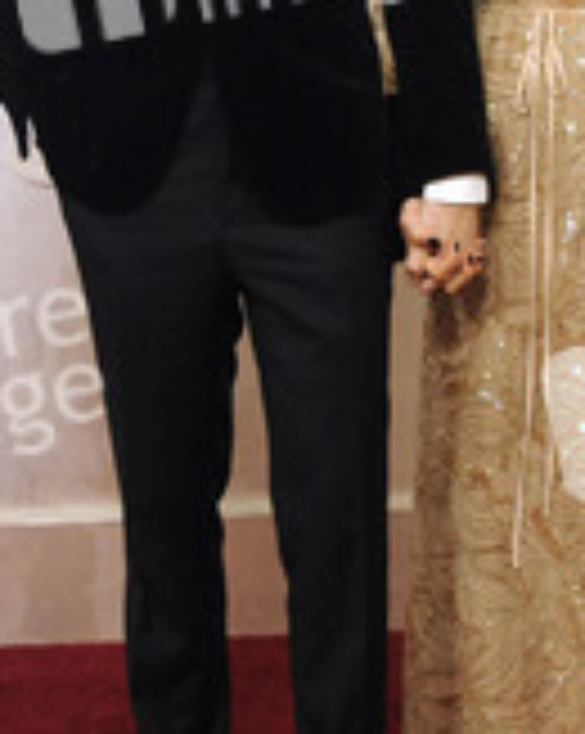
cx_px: 367
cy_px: 171
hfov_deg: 15.8
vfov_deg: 19.6
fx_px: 2103
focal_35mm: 97
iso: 2500
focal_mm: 42
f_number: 7.1
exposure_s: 1/160
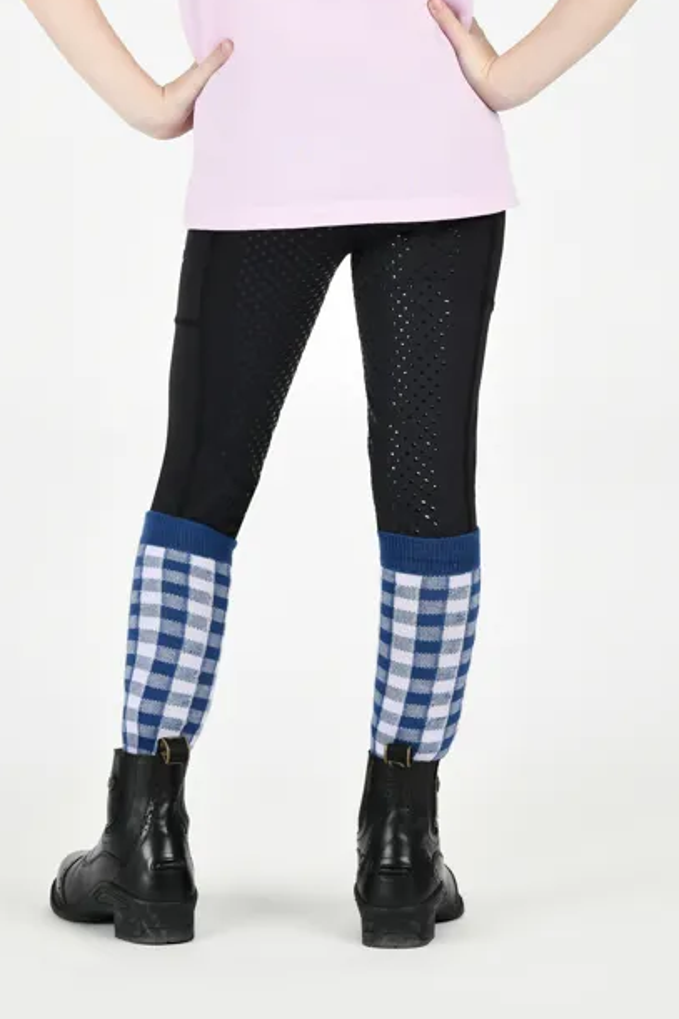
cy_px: 177
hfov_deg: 8.2
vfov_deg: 12.2
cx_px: 260
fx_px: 4727
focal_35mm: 167
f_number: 5.6
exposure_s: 1/200
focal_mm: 85
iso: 200
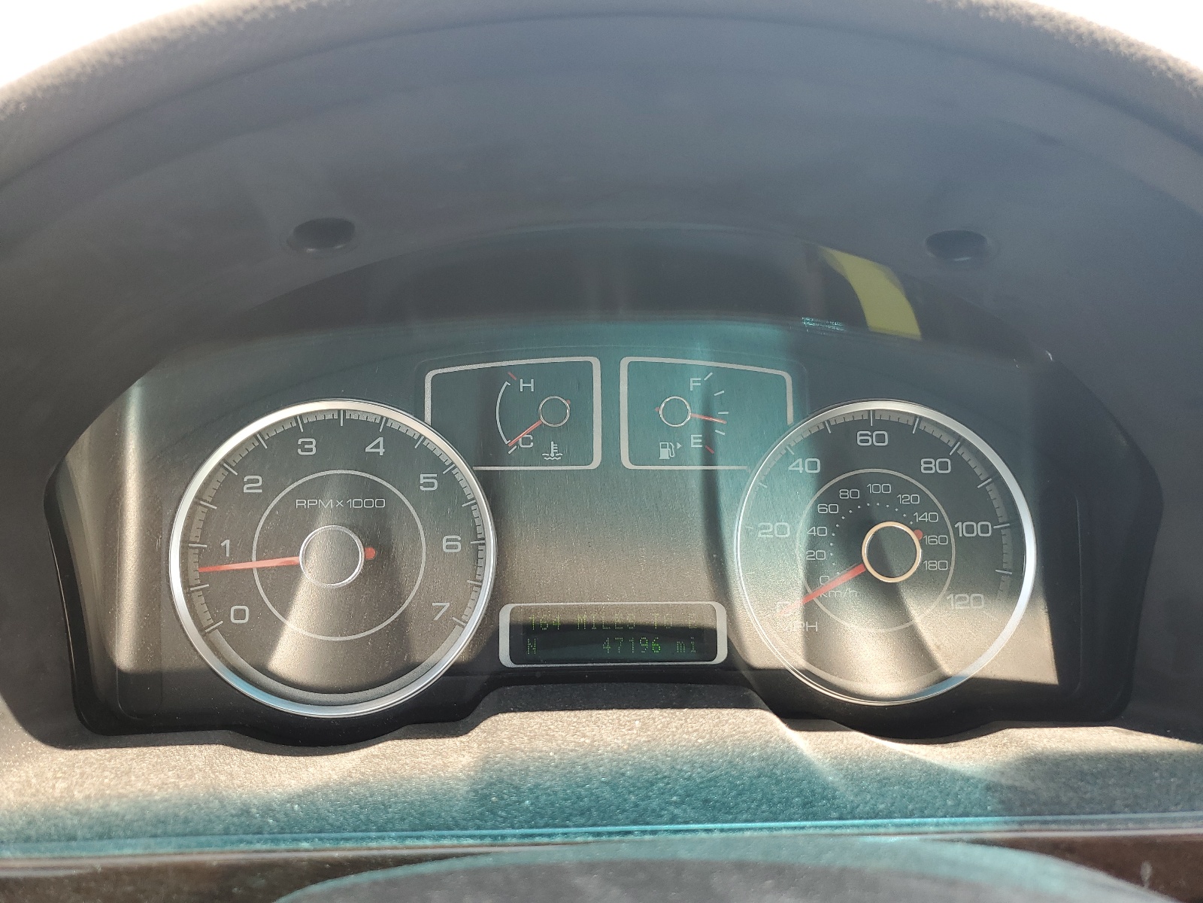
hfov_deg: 67.3
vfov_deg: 53.1
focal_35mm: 26
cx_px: 602
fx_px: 904
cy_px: 452
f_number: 1.5
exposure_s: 1/185
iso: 50
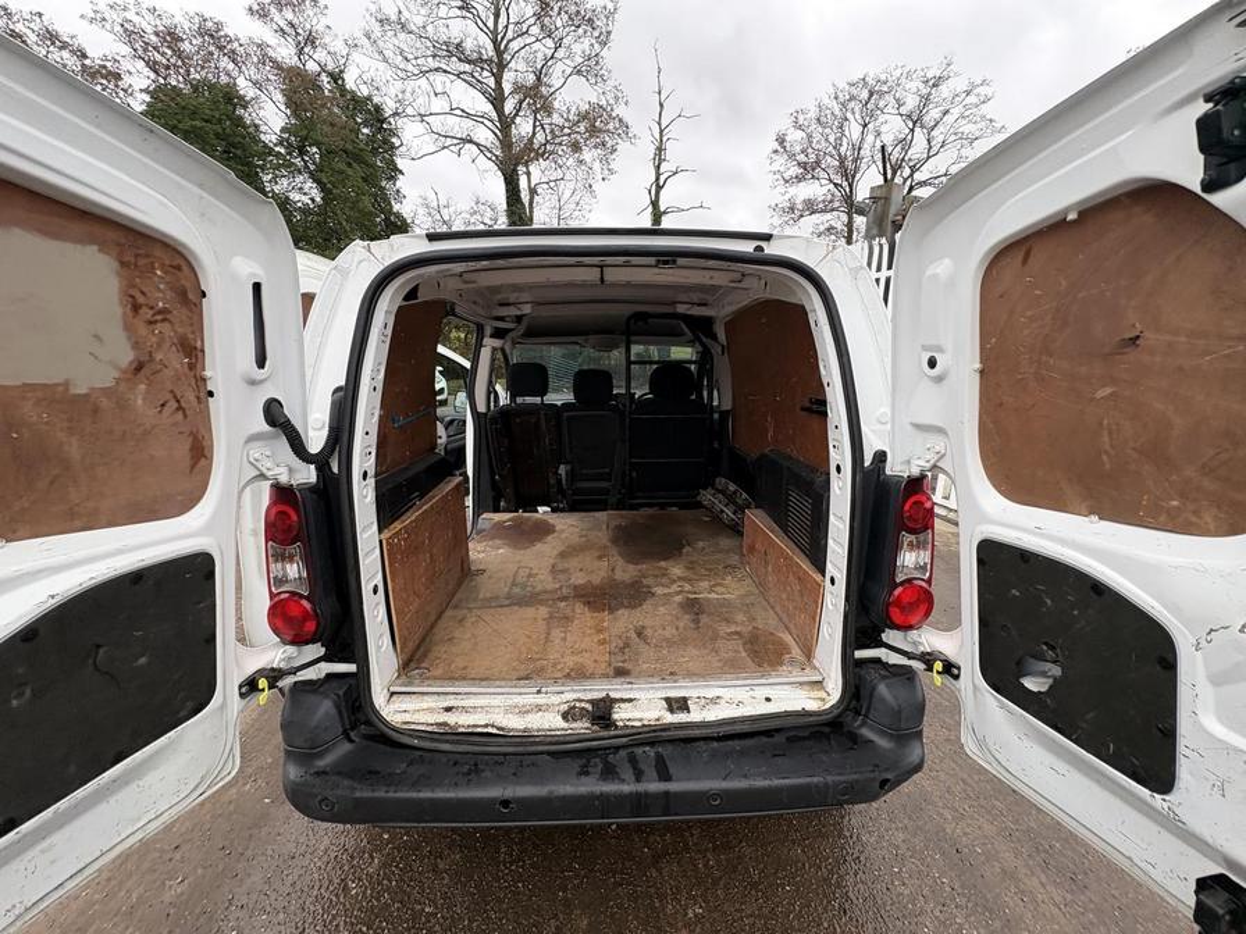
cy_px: 467
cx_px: 623
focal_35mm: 14
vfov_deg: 85.7
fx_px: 504
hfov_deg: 102.1
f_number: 2.2
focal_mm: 2.22
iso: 125
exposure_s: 1/136
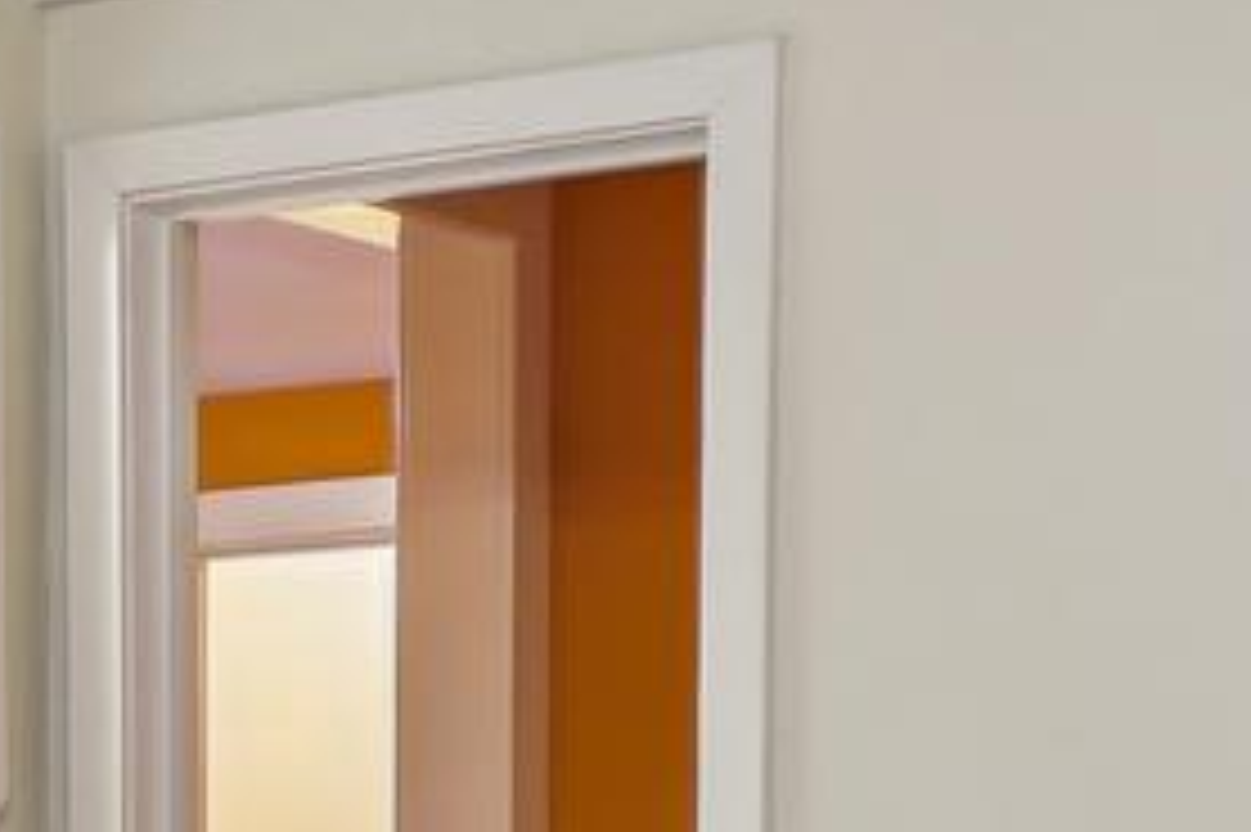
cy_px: 956
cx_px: -500
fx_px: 4098
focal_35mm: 118
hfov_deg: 16.2
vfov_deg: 11.4
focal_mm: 16
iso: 200
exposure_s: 1/4
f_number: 8
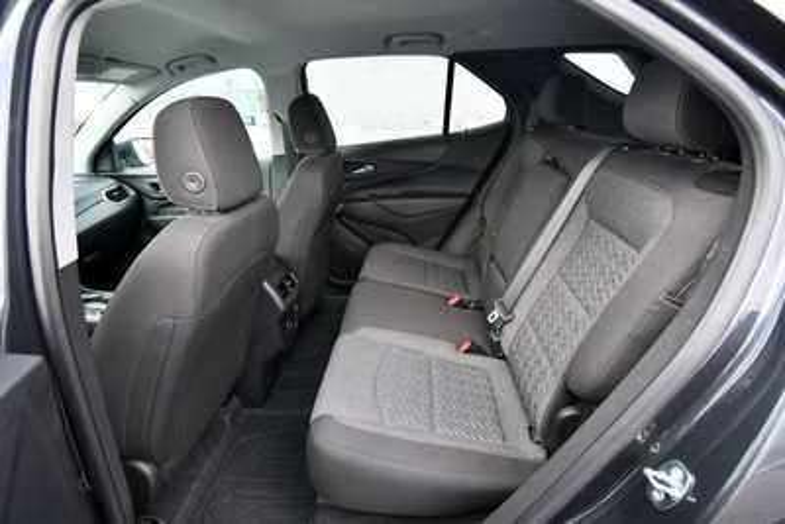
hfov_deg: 86.9
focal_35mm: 19
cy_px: 262
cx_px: 392
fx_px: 414
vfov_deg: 64.6
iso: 1000
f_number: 4.8
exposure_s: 1/125
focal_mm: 13
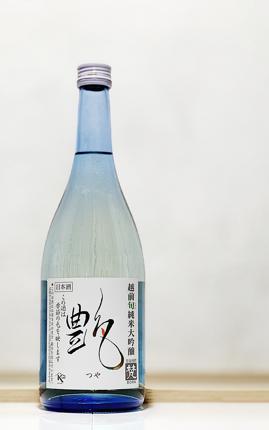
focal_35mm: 74
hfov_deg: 17.6
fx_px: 868
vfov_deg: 27.8
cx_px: 97
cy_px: 214
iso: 64
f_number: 2.4
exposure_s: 1/50
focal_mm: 6
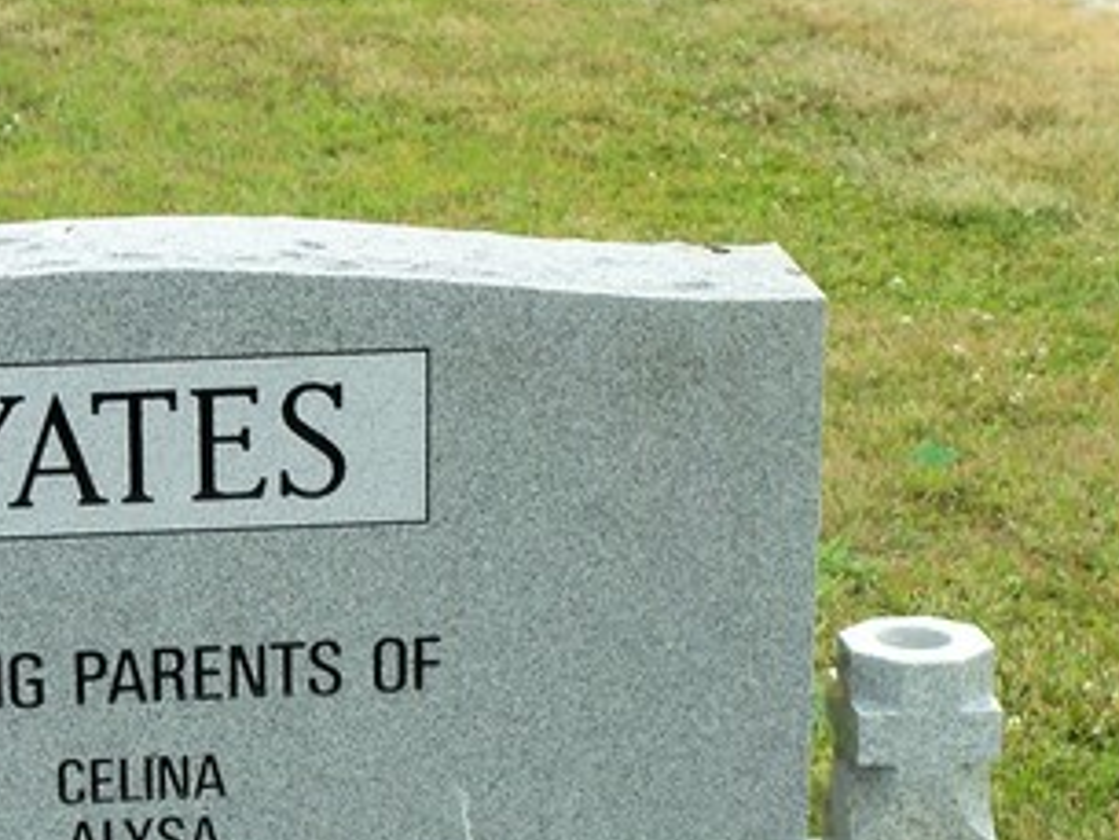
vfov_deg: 11.3
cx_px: 176
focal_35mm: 130
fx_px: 4204
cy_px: 770
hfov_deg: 15.0
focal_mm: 11.1
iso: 80
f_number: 4
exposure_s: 1/250
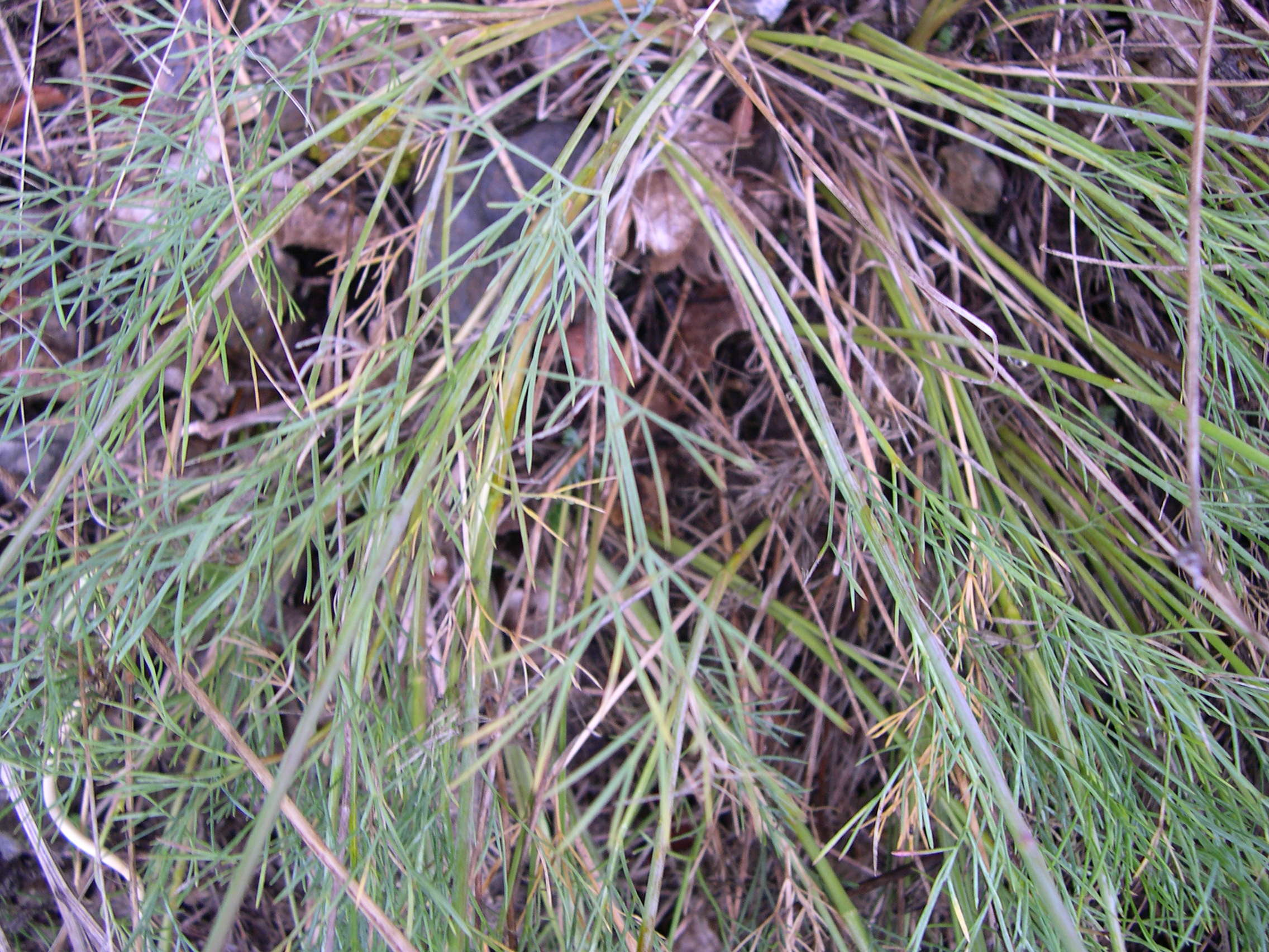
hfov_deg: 49.0
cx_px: 634
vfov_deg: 37.7
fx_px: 1393
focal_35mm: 38
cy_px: 476
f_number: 2.8
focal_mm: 8
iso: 100
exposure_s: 1/19
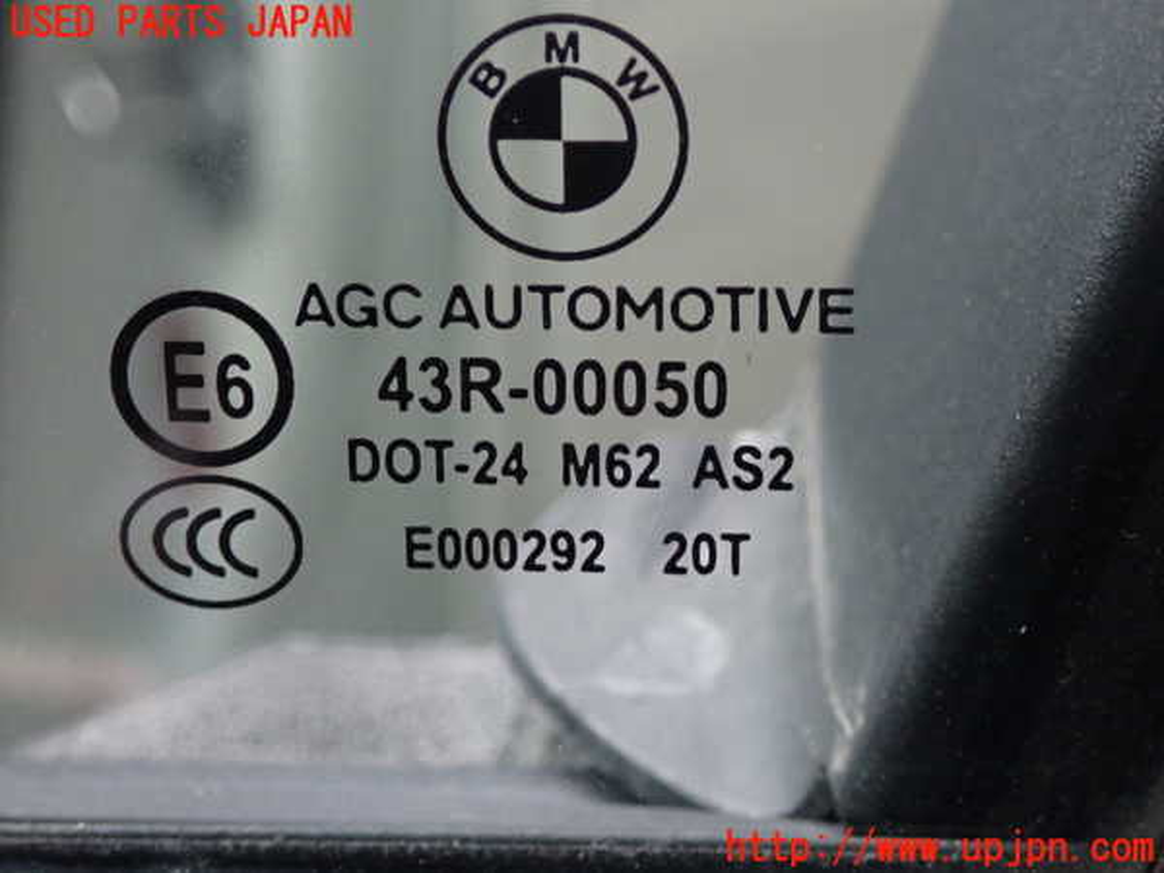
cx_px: 582
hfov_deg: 22.3
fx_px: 2959
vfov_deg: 16.8
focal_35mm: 88
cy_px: 436
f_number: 4.5
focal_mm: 15.66
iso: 800
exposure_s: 1/25
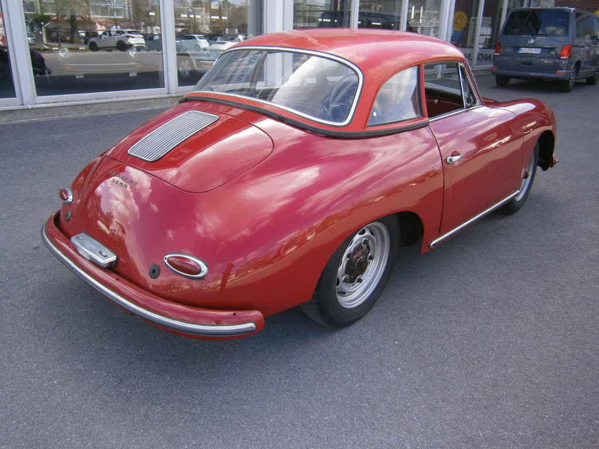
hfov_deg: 67.3
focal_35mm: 26
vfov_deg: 53.1
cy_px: 224
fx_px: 450
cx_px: 300
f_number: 2.8
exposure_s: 1/250
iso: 80
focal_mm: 4.7
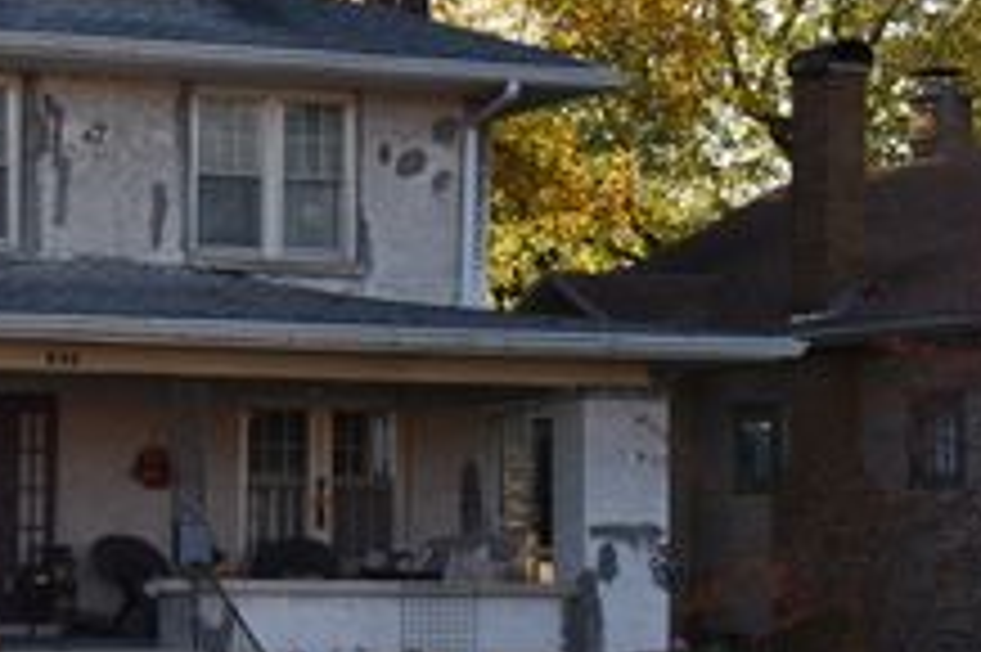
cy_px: 375
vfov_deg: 12.4
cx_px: -99
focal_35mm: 110
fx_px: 2995
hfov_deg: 17.9
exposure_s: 1/400
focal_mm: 48
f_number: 10
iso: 800
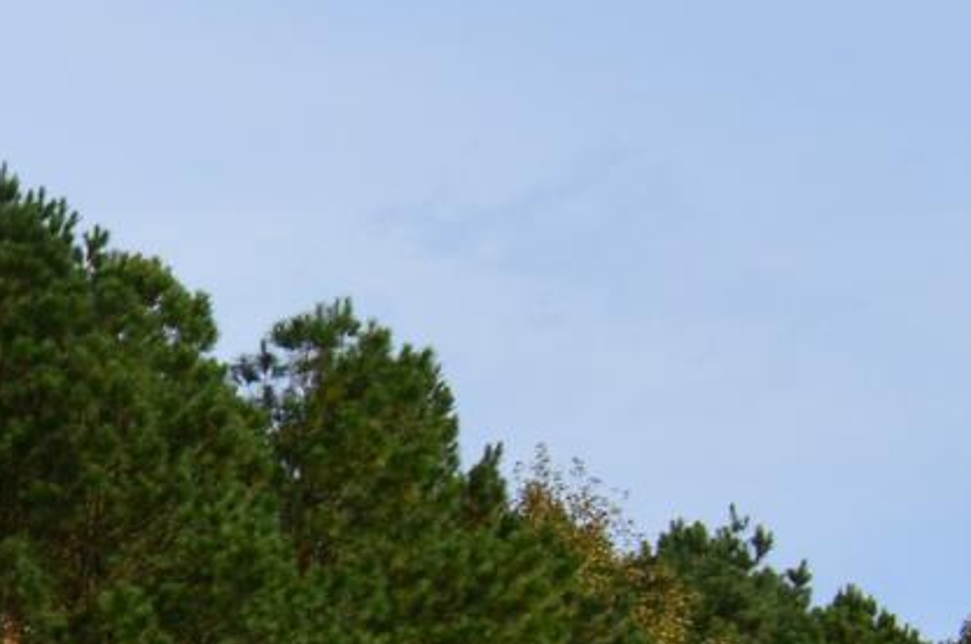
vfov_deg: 9.8
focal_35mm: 133
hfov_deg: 12.6
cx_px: -1239
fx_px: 3582
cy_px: 1156
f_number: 11
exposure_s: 1/400
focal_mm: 18
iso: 400
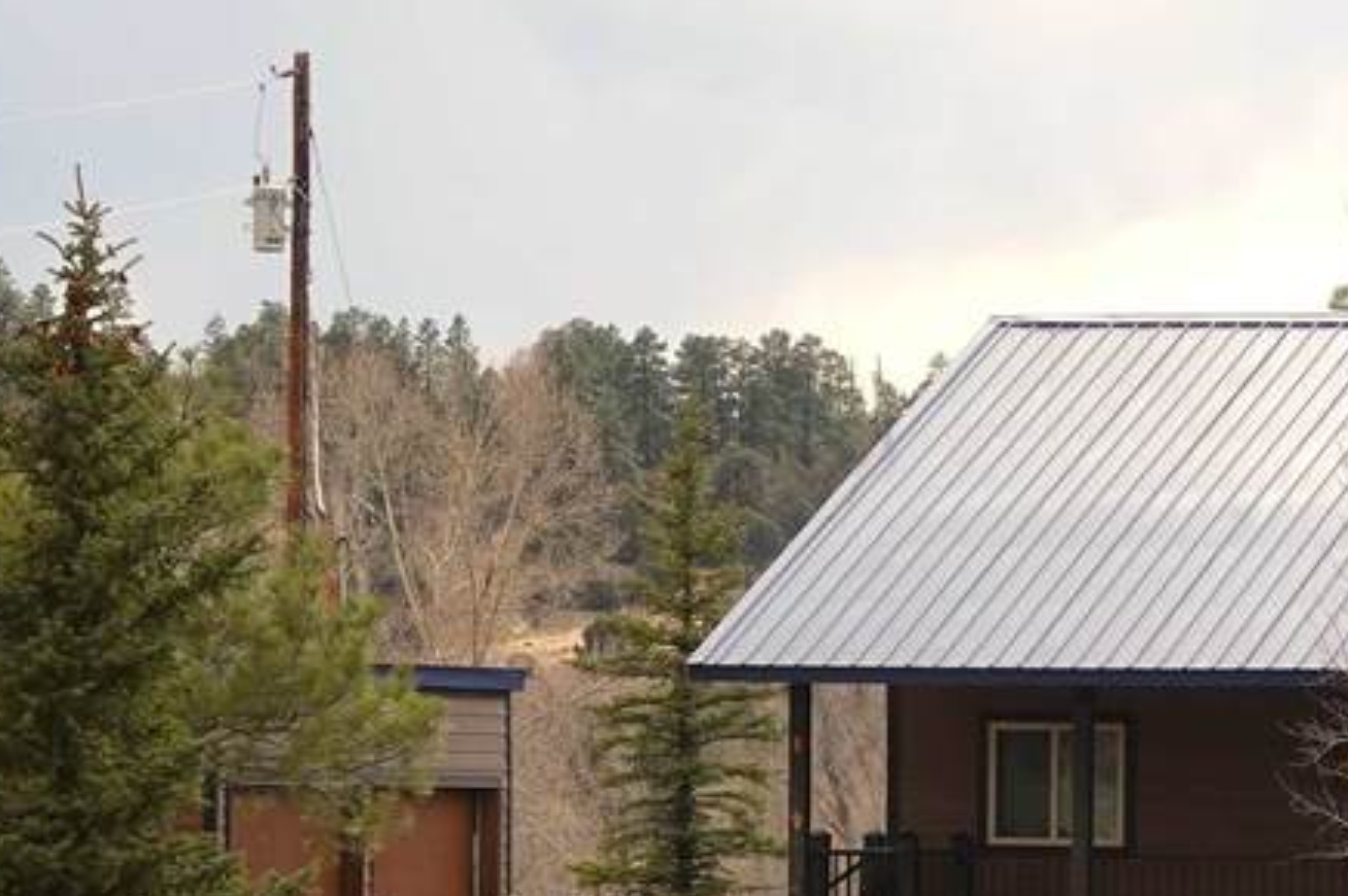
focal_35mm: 285
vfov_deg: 4.8
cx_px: 1932
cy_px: 700
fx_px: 10663
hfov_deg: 7.1
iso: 100
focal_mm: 35.68
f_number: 4
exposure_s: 1/640
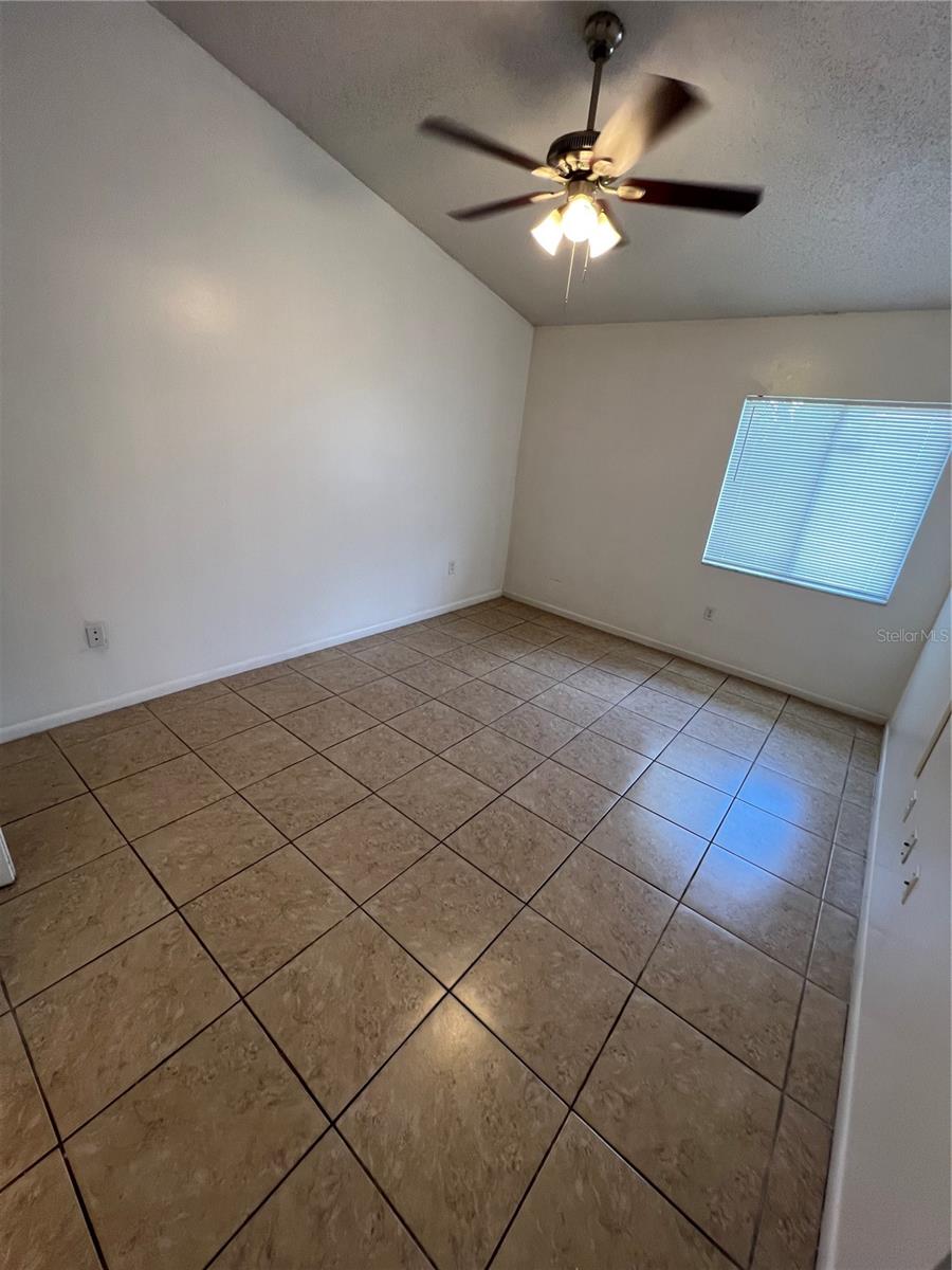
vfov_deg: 106.2
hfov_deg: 89.9
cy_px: 635
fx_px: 477
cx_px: 476
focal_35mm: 13
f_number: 1.8
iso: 160
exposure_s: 1/120
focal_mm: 1.57
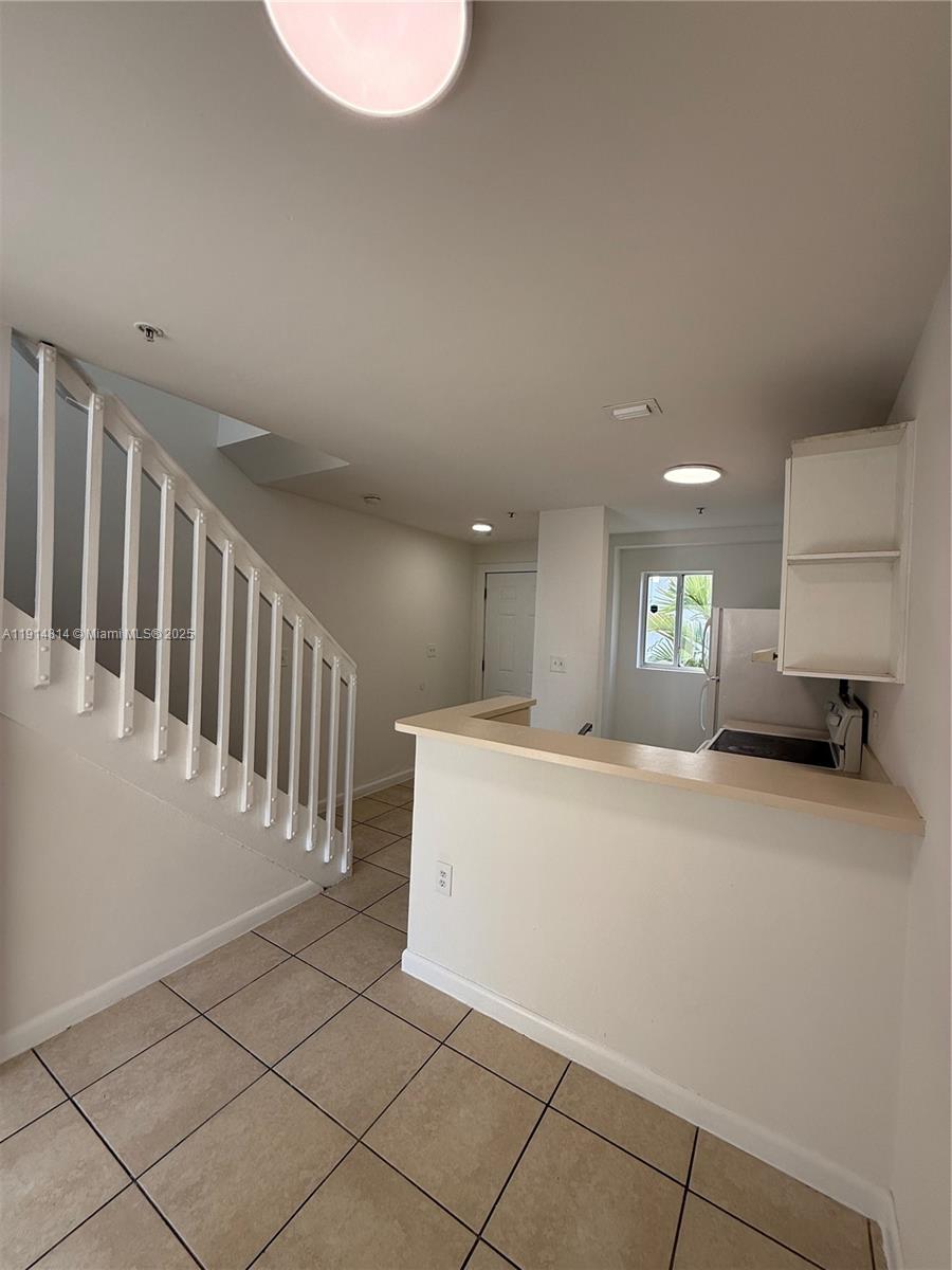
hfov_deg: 85.7
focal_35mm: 14
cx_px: 476
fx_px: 513
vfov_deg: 102.1
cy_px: 635
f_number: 2.2
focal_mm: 2.22
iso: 64
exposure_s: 1/212
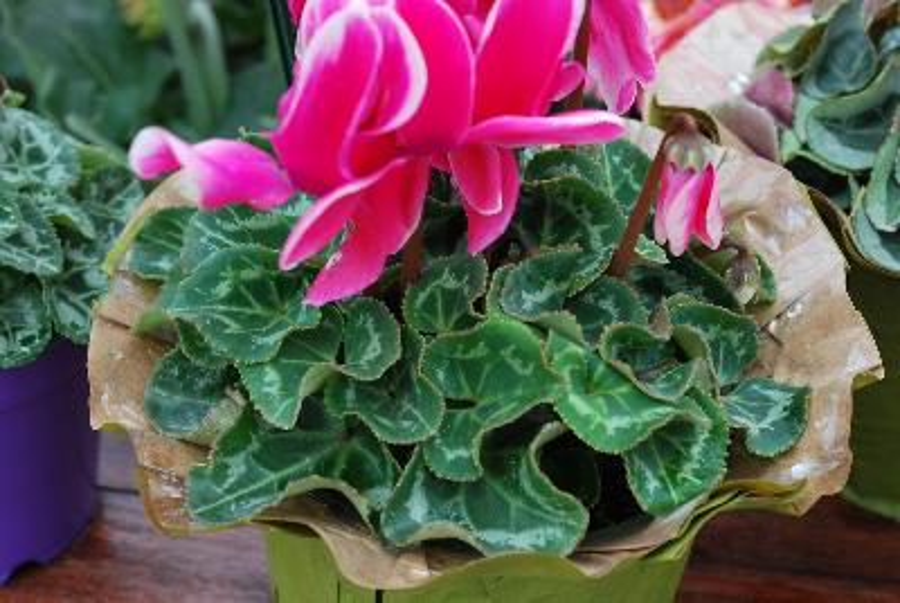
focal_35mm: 69
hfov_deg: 29.2
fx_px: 1728
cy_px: 302
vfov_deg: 19.8
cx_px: 450
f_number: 8
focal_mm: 46
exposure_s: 1/60
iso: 100
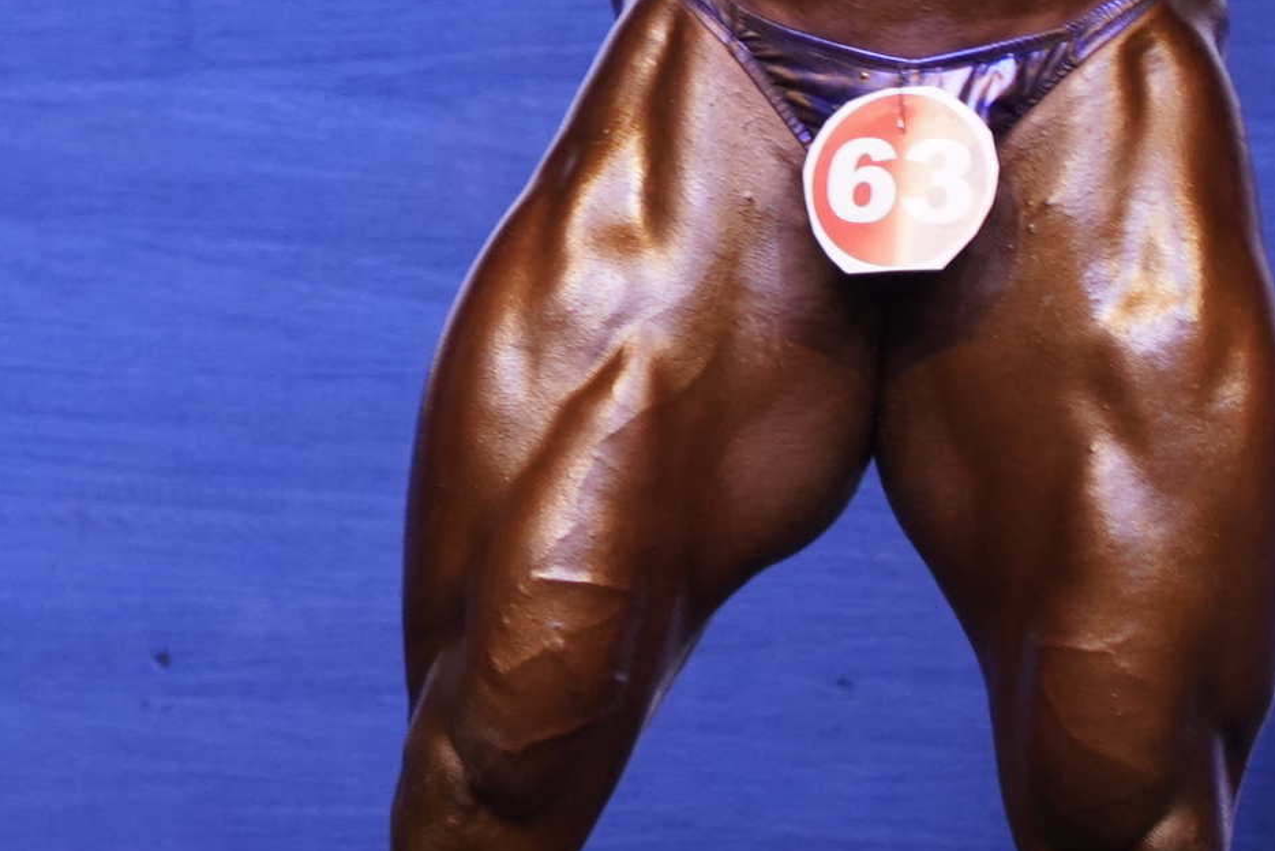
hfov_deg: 4.0
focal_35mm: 514
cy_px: -597
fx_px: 18209
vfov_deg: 2.7
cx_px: -1235
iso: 640
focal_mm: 93
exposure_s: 1/160
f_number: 4
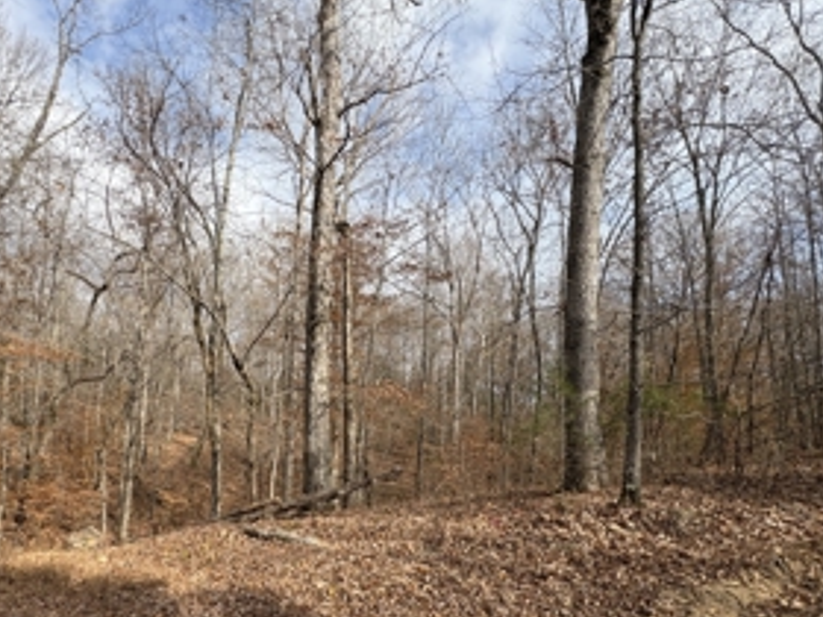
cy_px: 385
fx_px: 476
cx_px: 323
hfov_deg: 80.6
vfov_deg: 65.0
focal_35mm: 20
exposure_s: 1/1256
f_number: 2.2
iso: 50
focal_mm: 2.22
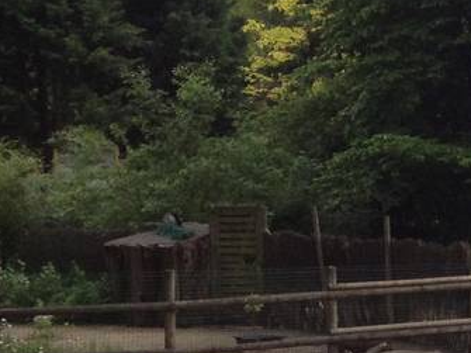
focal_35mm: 167
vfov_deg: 8.9
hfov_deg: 10.4
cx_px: 1076
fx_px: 2271
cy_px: 179
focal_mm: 4.28
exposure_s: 1/506
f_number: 2.4
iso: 50
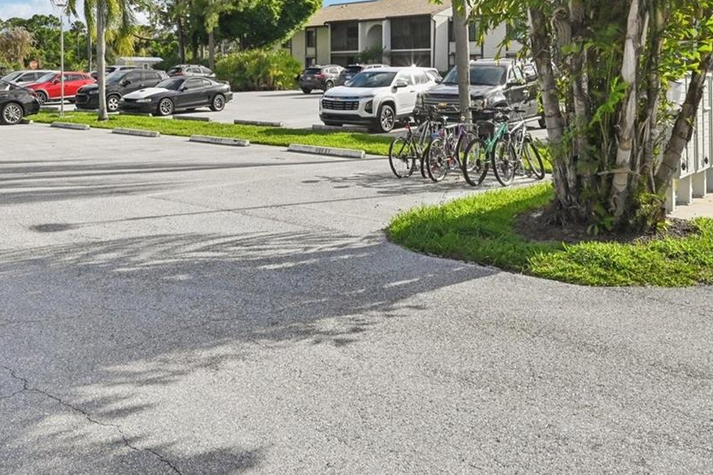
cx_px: 286
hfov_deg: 55.4
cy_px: 83
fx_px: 673
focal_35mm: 34
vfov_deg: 37.3
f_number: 11
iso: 2500
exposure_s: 1/4000
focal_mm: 17.5
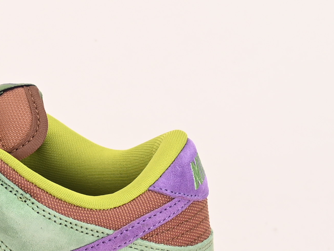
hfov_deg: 9.5
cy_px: 443
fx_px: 1978
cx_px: -51
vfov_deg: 7.1
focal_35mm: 205
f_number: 11
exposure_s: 1/200
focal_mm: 46
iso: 100
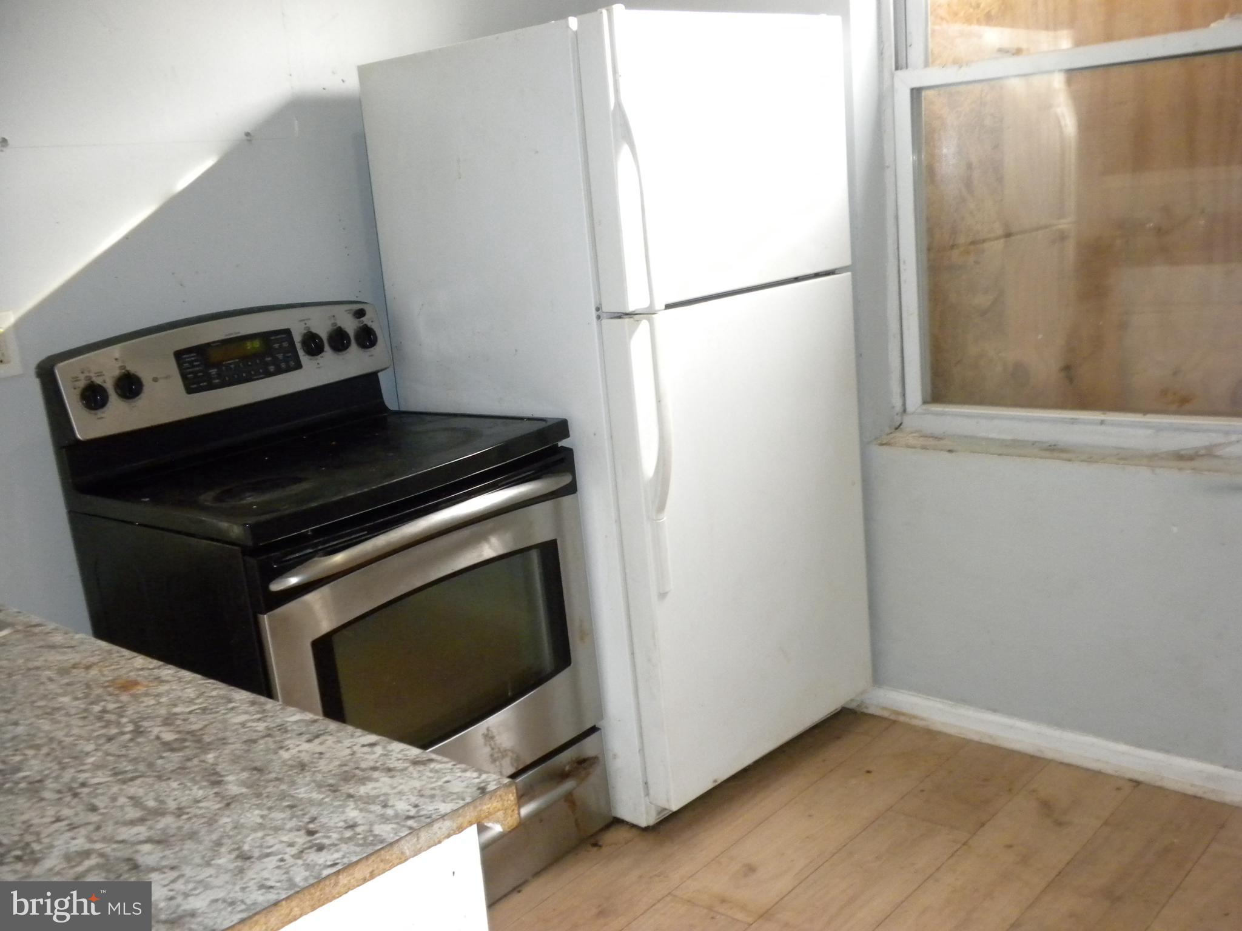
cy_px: 466
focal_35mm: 37
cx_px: 621
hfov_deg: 50.1
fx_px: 1328
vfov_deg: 38.7
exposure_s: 1/37.8
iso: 400
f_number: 3.5
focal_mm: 6.6
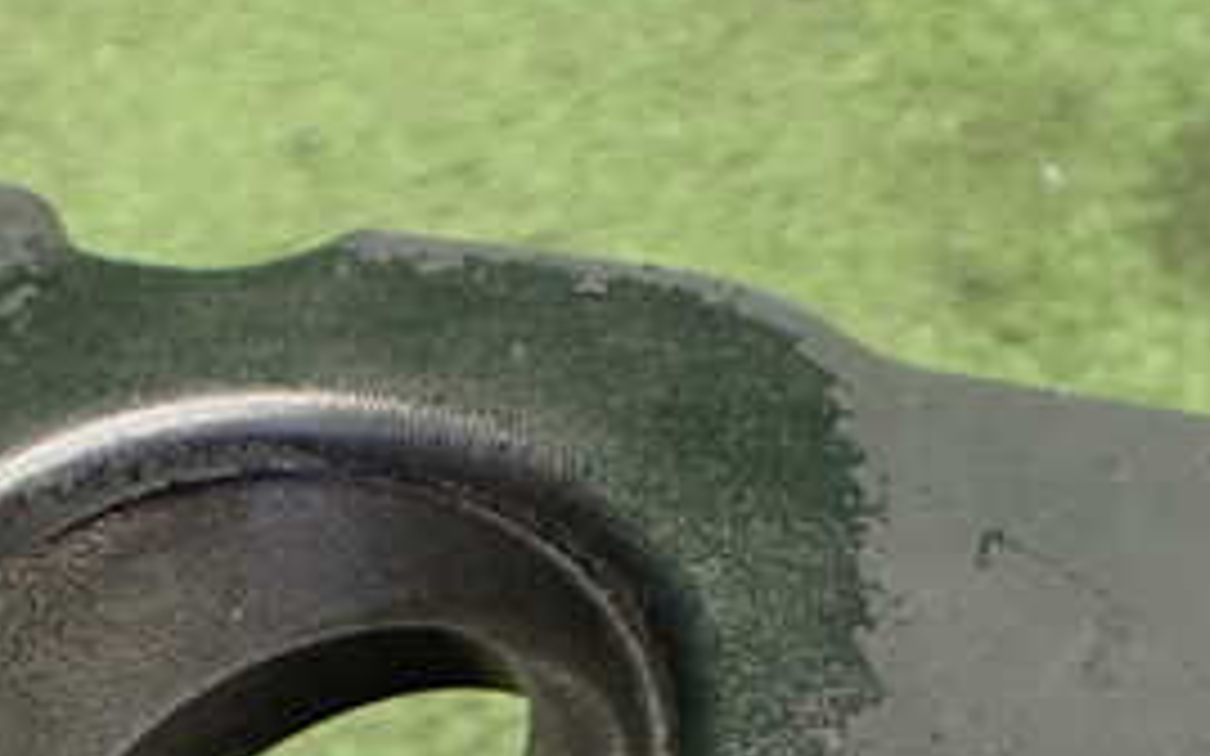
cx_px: 373
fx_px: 2341
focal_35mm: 71
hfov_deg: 28.7
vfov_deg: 17.3
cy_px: 954
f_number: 2.3
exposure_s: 1/60
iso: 800
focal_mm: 5.4
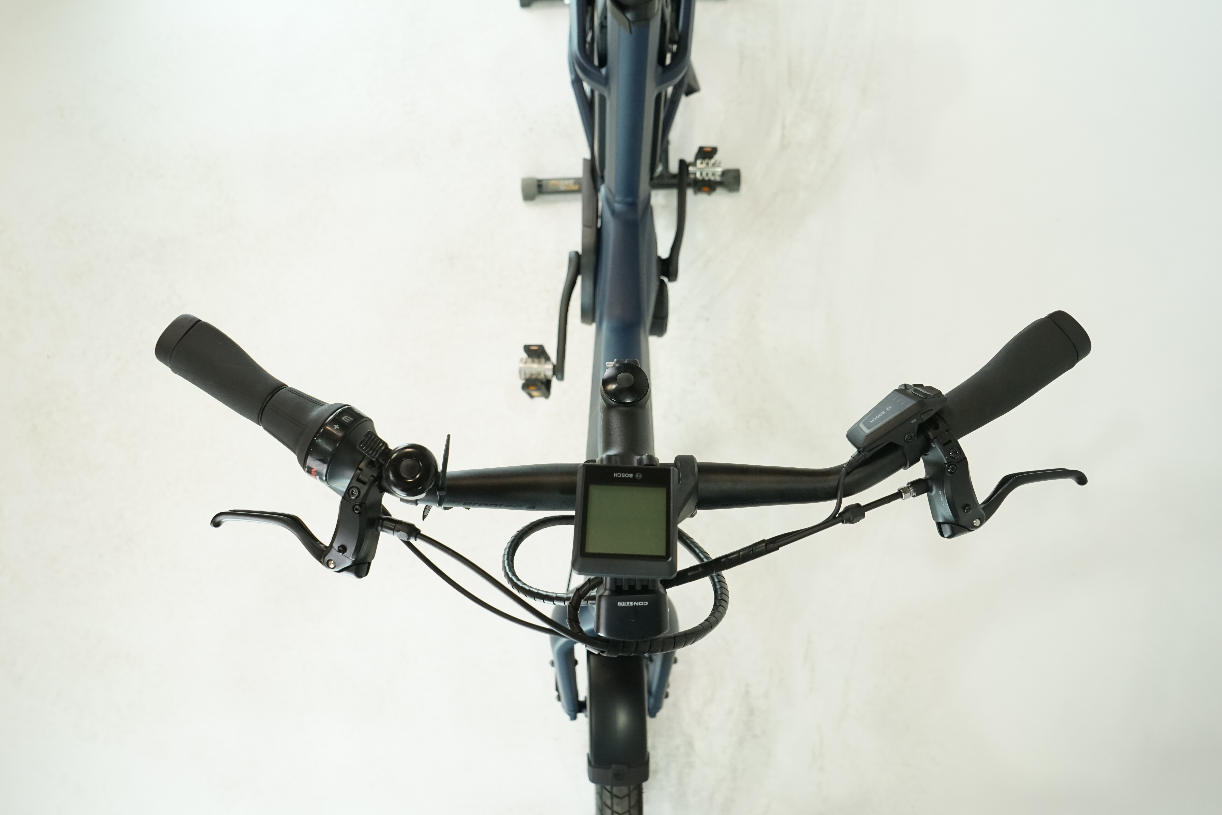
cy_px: 408
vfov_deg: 46.4
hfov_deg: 65.5
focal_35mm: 28
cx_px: 611
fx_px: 950
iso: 1600
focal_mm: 28
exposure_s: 1/200
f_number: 5.6
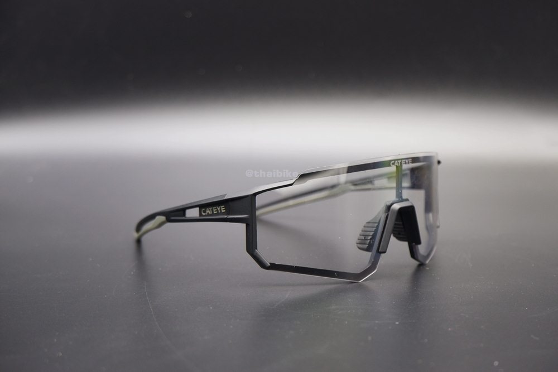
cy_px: 186
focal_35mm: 51
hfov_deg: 38.9
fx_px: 791
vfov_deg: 26.5
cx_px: 279
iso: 800
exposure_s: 1/50
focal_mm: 34.3
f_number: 5
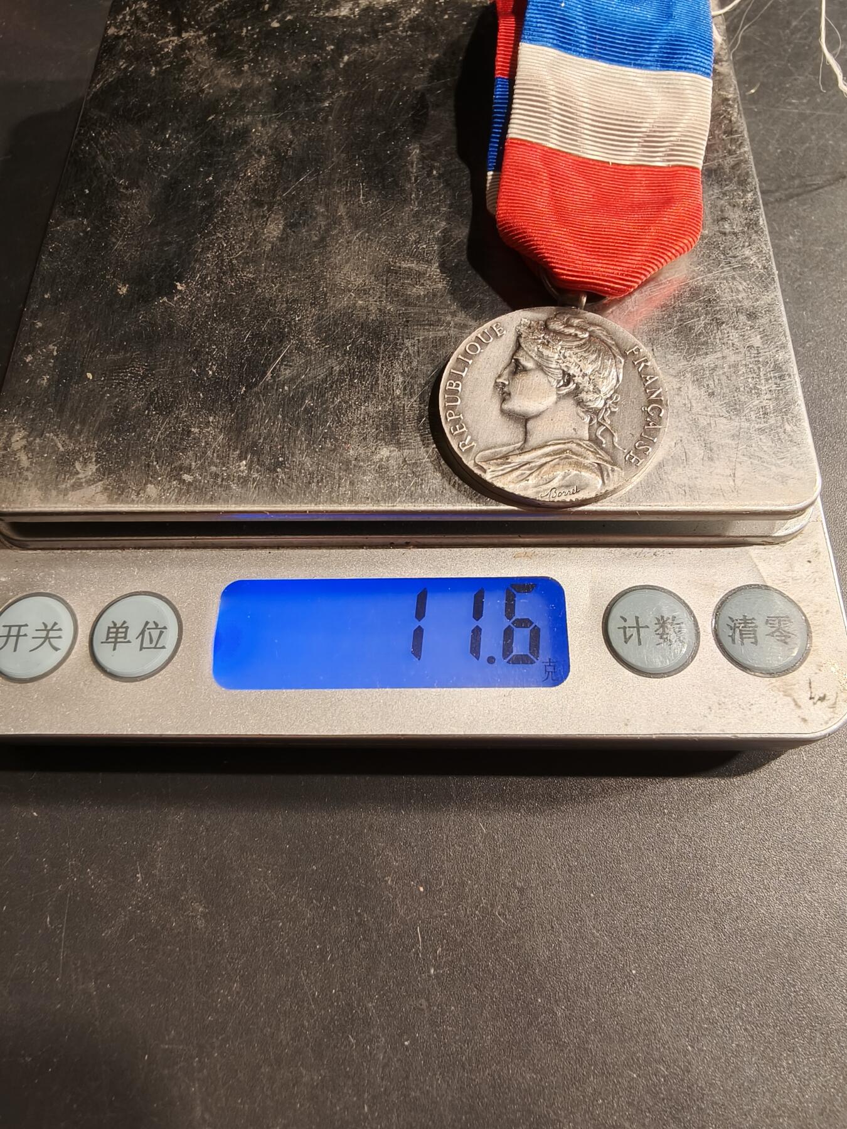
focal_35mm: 23
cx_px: 424
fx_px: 750
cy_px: 564
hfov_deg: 58.9
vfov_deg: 73.9
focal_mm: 2.32
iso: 160
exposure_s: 1/100
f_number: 2
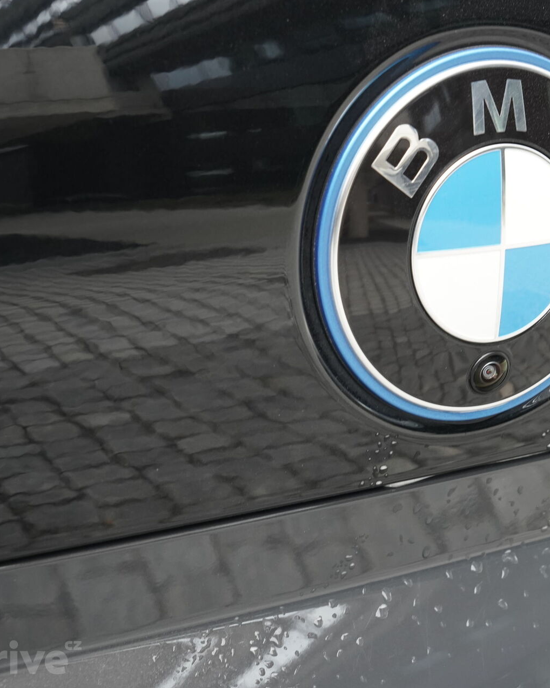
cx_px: 461
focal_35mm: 68
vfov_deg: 27.9
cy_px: 342
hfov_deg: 22.1
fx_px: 1383
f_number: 9
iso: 1600
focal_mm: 48
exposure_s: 1/160
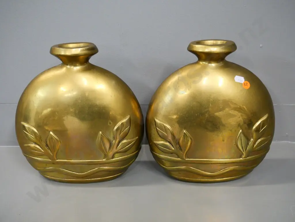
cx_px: 148
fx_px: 392
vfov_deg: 31.5
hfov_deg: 41.2
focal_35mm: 46
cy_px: 111
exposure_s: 1/80
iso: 3200
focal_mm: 23
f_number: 5
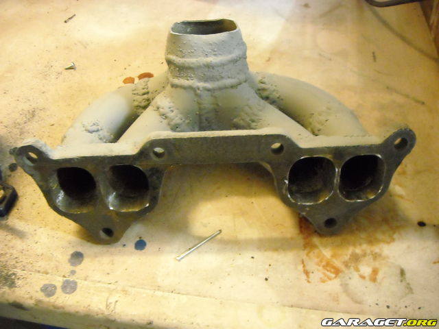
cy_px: 164
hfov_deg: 52.6
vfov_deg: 40.7
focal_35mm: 35
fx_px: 444
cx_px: 220
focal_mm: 5.7
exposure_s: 1/7
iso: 800
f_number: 2.8
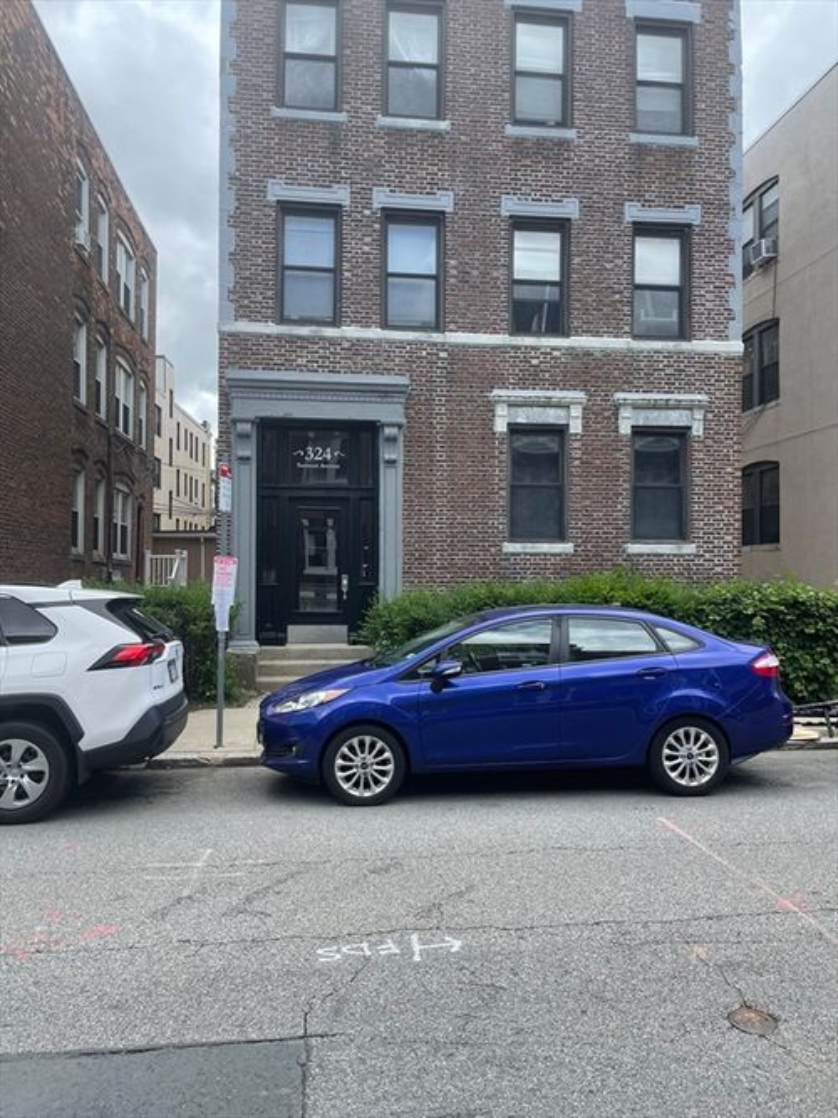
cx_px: 419
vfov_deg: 67.3
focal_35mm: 26
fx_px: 839
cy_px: 559
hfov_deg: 53.0
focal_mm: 4.2
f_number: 1.6
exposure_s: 1/963
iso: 32
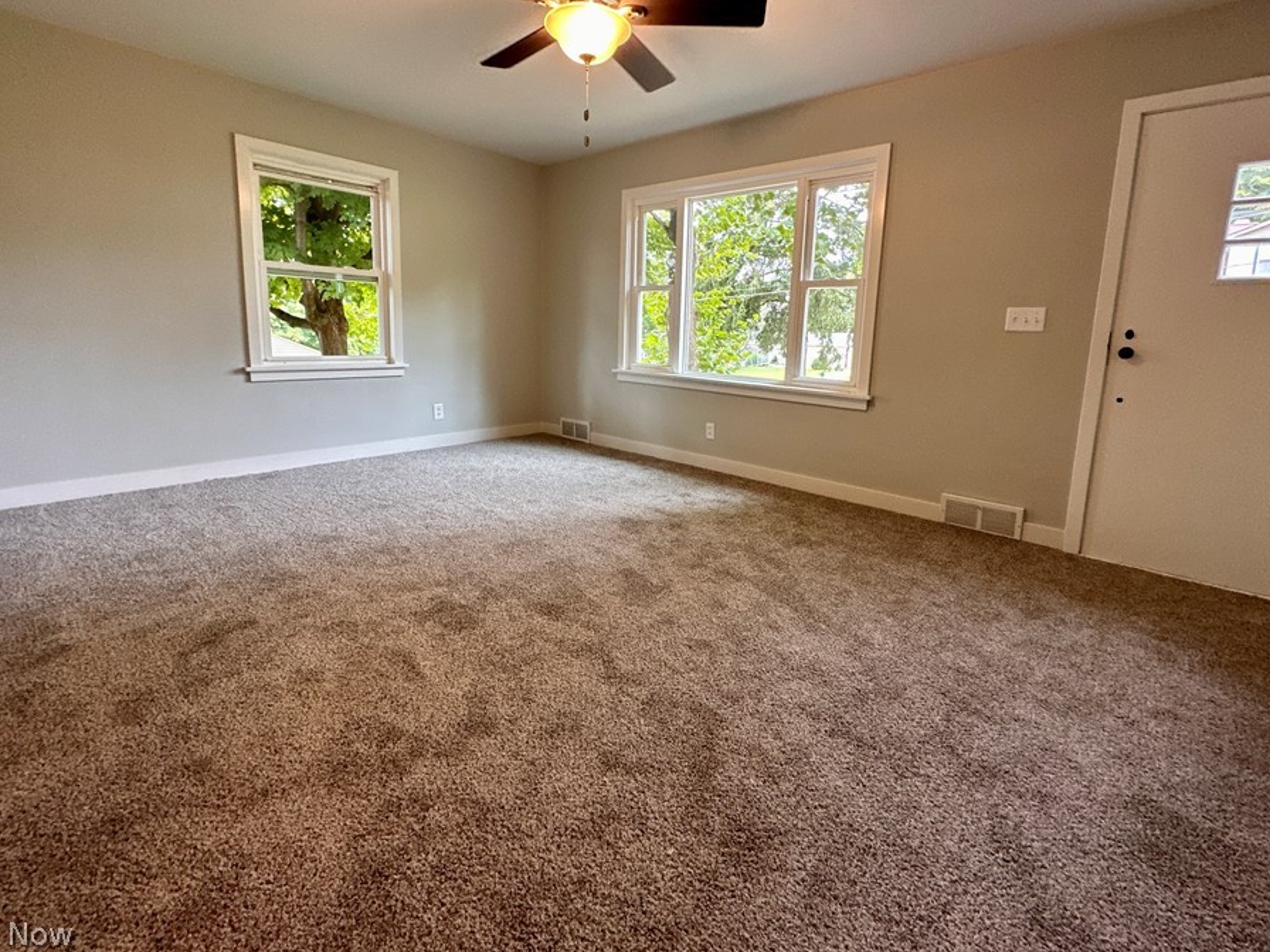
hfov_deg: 94.5
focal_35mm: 16
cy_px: 414
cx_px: 652
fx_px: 587
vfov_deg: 77.7
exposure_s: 1/60
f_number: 2.2
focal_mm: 2.22
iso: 200
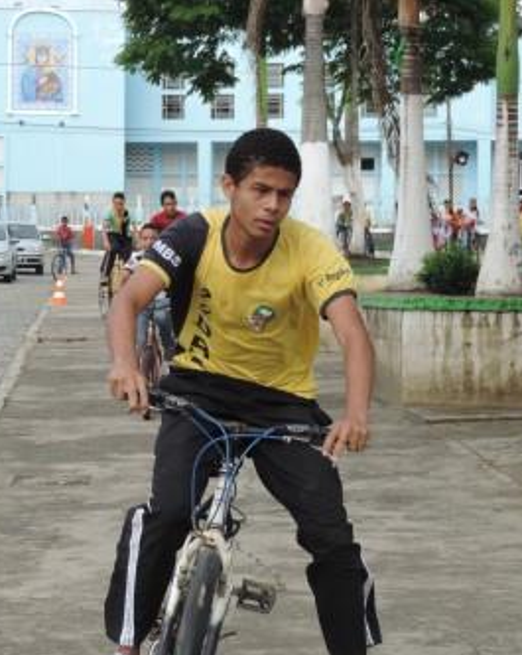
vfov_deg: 17.2
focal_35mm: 112
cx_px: 288
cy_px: 329
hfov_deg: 13.7
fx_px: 2166
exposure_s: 1/400
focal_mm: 15.1
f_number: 4
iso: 80
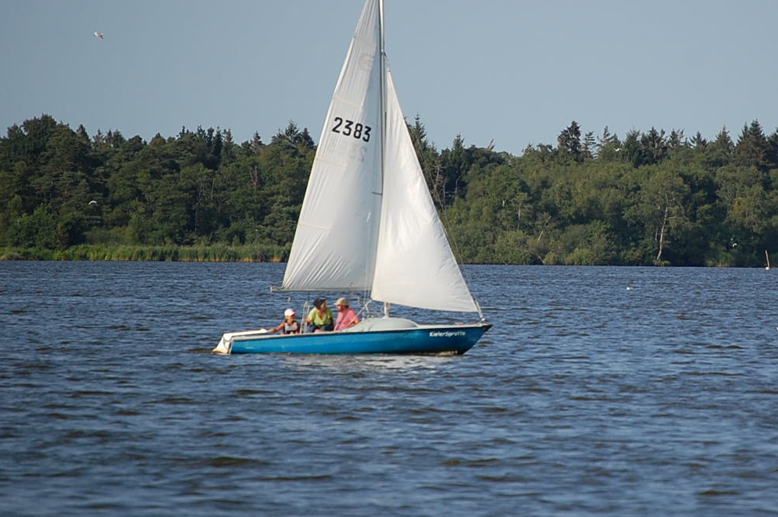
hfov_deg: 4.6
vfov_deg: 3.0
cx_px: 554
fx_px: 9780
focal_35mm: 453
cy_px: 234
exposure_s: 1/1600
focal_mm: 200
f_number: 5.6
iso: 400
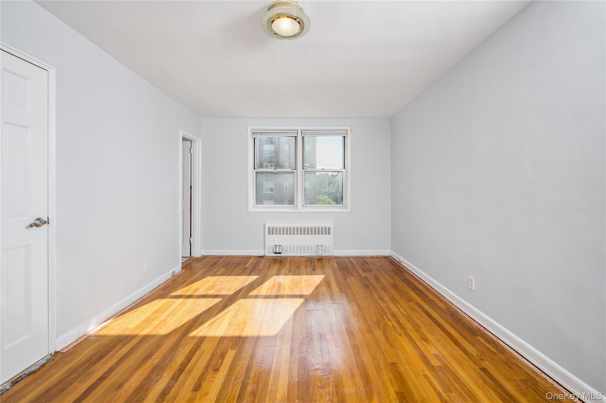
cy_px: 202
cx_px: 303
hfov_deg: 104.3
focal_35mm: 14
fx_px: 235
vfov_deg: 81.1
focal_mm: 14
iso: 200
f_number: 11
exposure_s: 1/125
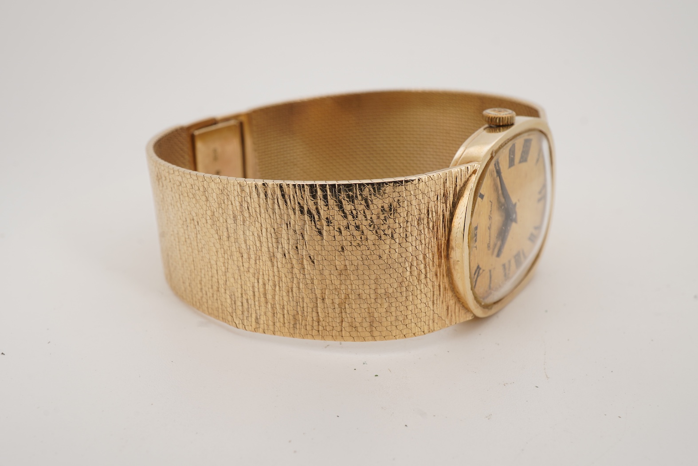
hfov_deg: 43.6
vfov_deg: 29.9
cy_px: 233
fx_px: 873
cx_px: 349
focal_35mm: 45
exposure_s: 1/160
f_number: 22
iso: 160
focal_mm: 30
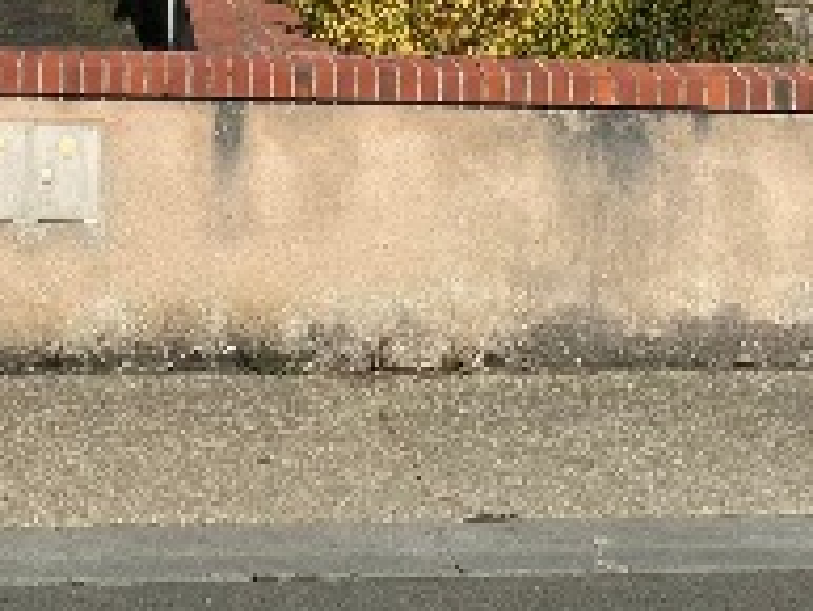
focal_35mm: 86
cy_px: -308
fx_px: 2021
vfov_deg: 15.8
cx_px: 59
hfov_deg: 22.1
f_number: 1.6
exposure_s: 1/7813
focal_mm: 4.2
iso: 32
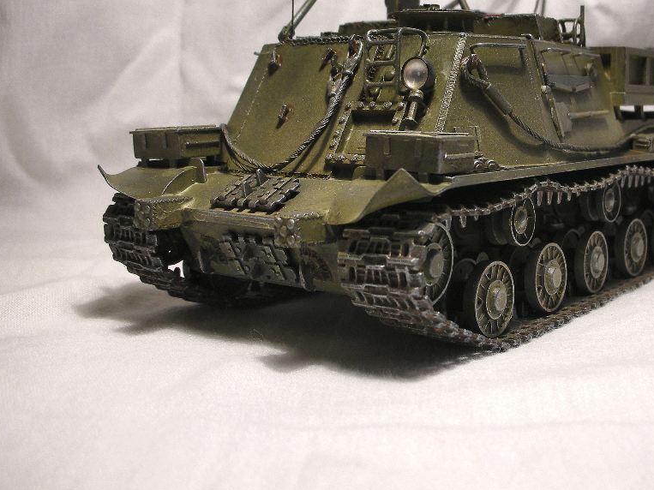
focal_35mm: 47
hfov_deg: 40.2
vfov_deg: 30.7
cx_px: 405
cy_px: 177
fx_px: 888
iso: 53
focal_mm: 5.8
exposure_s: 1/29.7
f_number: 2.8
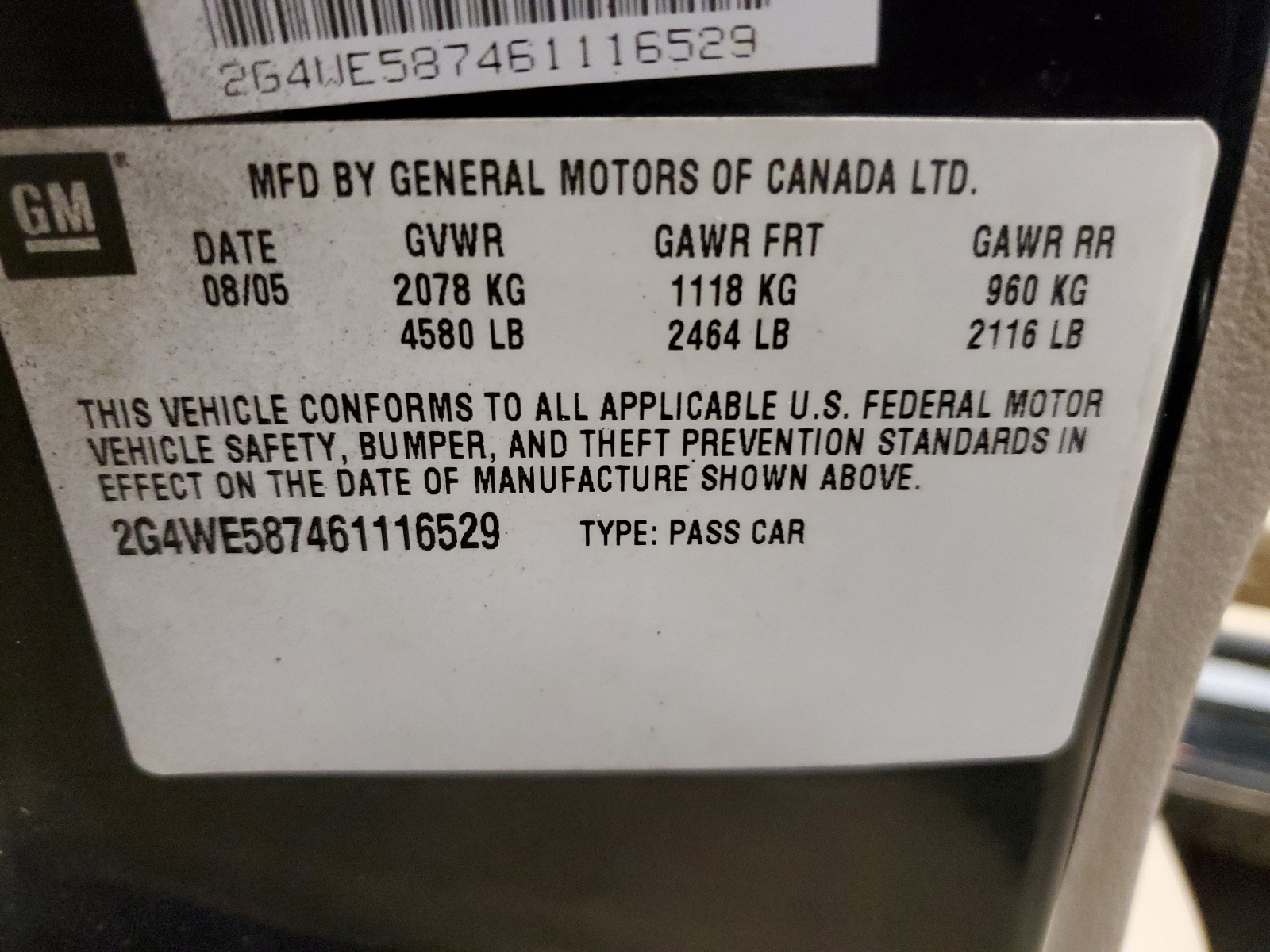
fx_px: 954
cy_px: 476
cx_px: 635
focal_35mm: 26
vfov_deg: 53.1
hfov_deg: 67.3
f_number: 1.5
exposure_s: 1/60.2
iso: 413
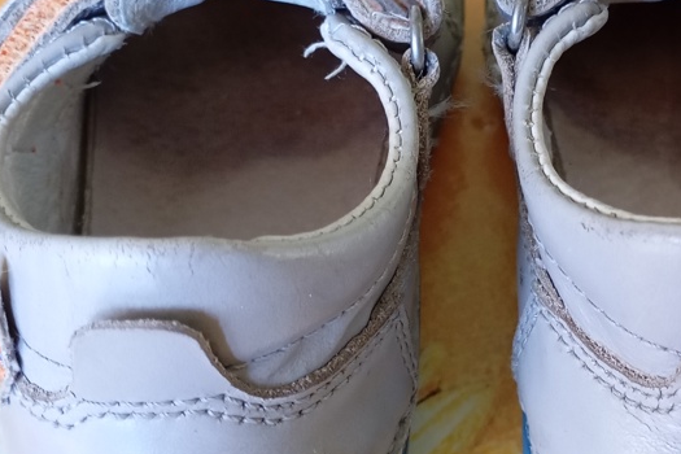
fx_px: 1135
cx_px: 477
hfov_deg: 33.0
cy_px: 156
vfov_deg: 22.5
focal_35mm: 60
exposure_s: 1/20
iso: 1901
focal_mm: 4.27
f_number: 1.8
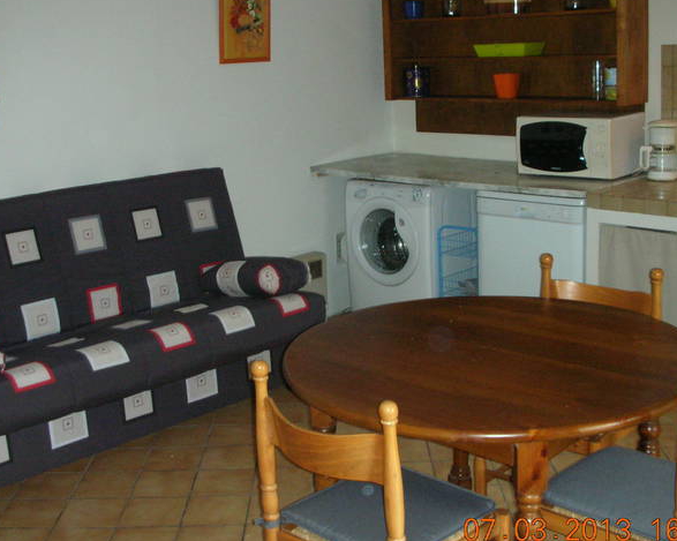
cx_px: 332
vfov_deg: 32.7
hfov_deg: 40.3
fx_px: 921
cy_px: 260
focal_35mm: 46
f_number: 3
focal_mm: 5.8
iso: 200
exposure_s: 1/60.1
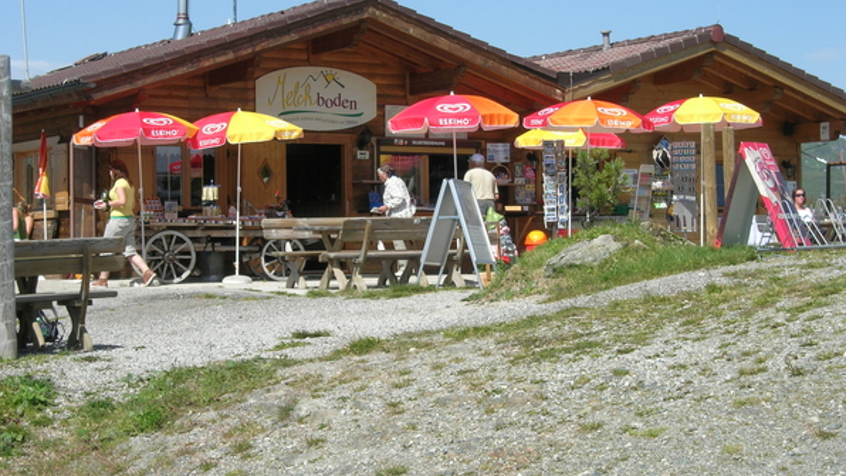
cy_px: 195
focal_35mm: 90
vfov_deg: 13.4
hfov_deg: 23.7
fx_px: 2019
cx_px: 422
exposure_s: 1/296
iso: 64
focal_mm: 17
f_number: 6.8
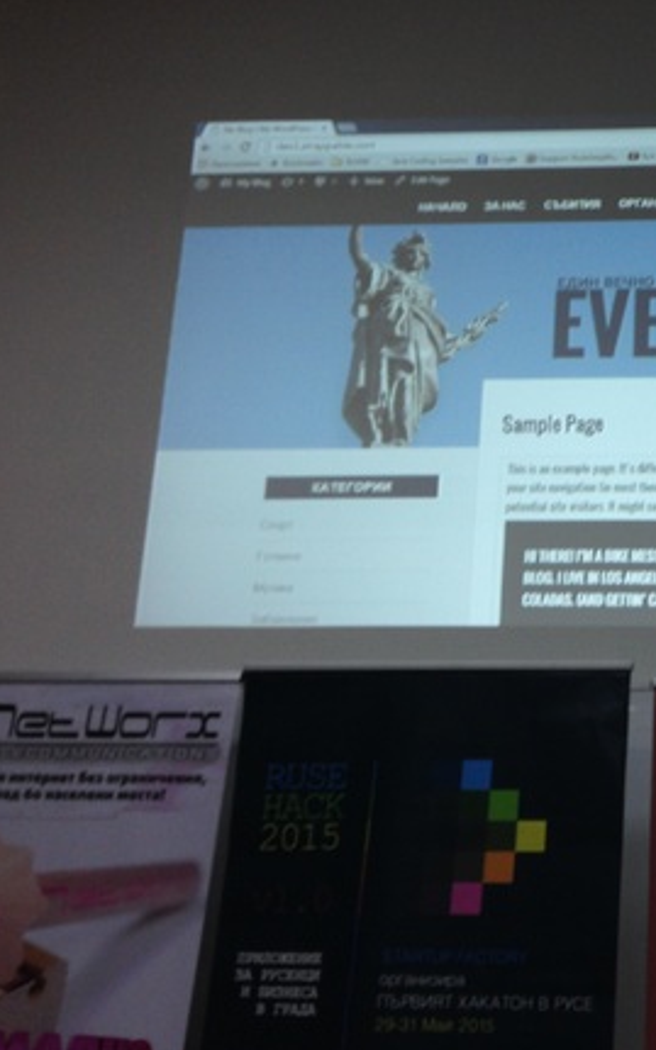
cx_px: 732
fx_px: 1489
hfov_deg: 23.3
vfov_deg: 38.9
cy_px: 487
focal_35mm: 52
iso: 50
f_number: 2.4
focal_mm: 4.12
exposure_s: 1/20
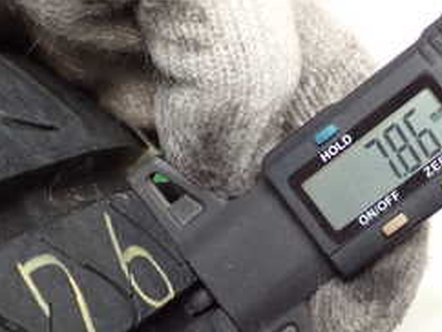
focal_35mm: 109
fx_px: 1393
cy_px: 275
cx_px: 221
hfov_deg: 18.0
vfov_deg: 13.5
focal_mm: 7.84
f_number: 2.9
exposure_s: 1/125
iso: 320
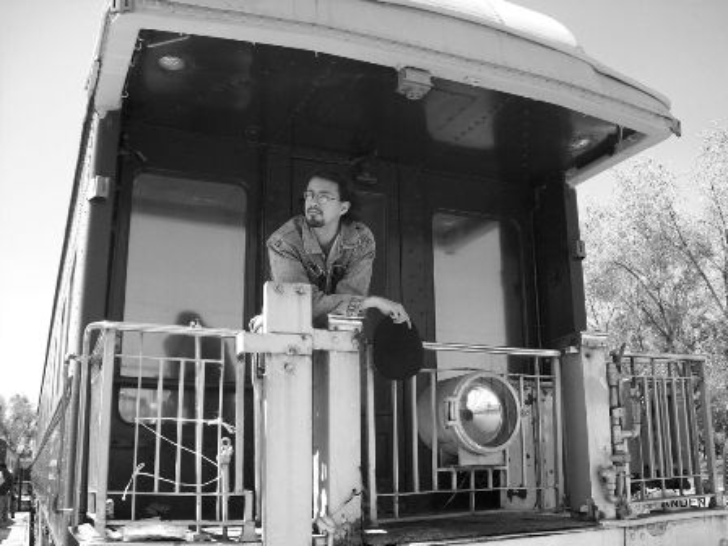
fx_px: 757
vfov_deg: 39.7
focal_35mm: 36
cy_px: 273
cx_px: 364
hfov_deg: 51.4
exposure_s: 1/401
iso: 80
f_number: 2.7
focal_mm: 6
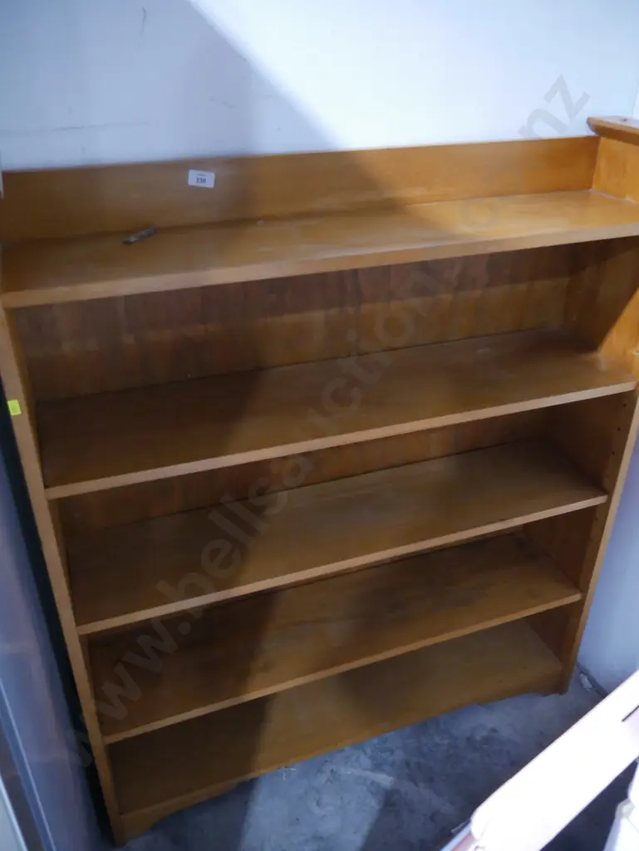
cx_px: 320
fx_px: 689
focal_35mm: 28
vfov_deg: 63.4
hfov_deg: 49.8
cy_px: 426
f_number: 3.5
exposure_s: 1/60
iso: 2500
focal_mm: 14
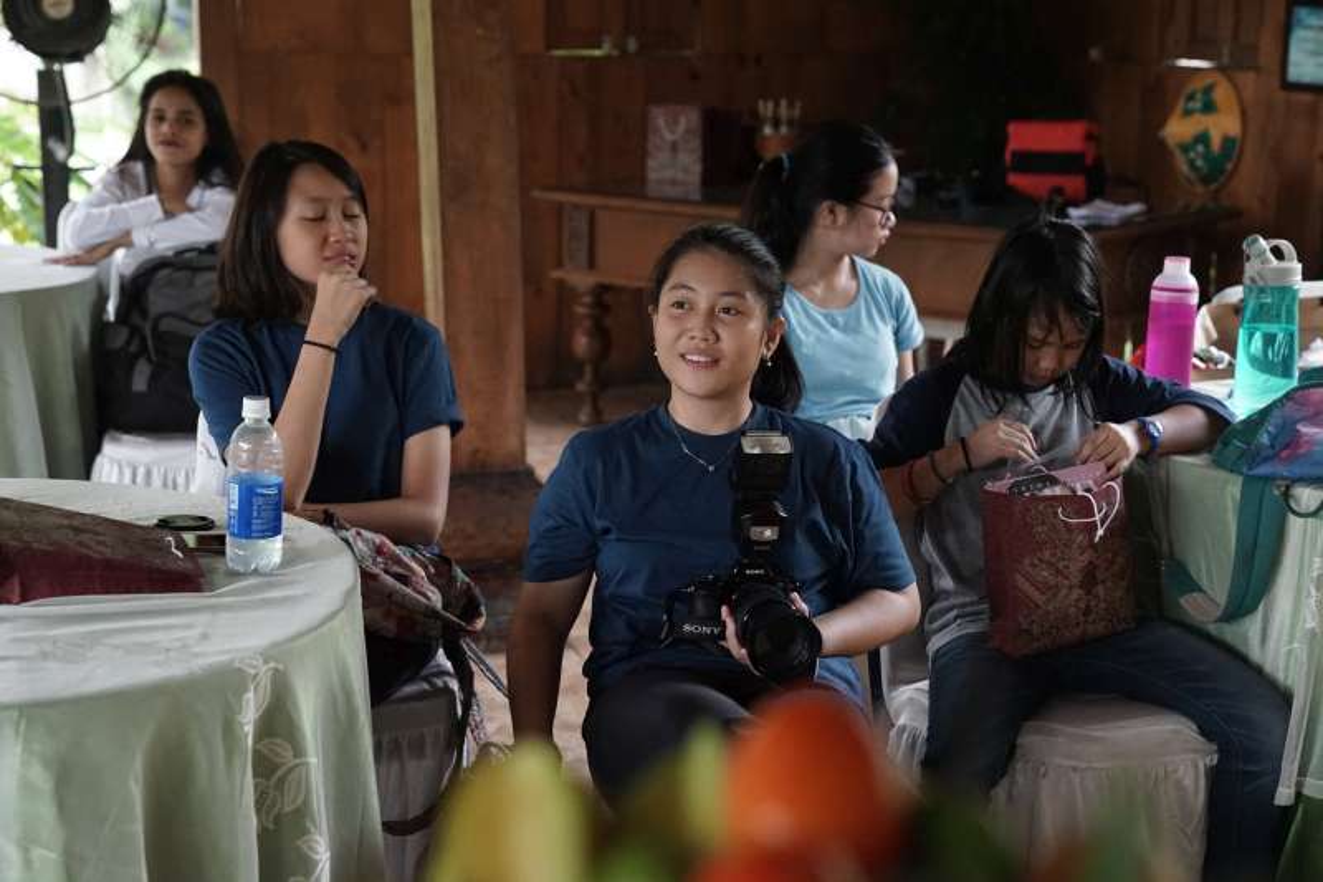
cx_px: 662
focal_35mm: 70
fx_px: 2572
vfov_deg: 19.4
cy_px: 441
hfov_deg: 28.8
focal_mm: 70
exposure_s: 1/125
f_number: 4
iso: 5000
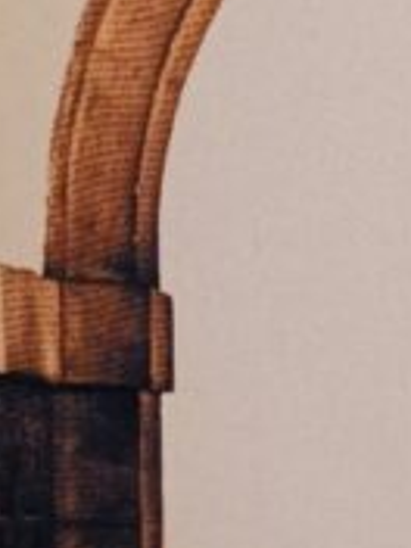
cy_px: 246
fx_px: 1868
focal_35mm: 118
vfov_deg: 16.7
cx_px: 710
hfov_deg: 11.7
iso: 706
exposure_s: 1/50
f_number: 1.8
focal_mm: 3.96
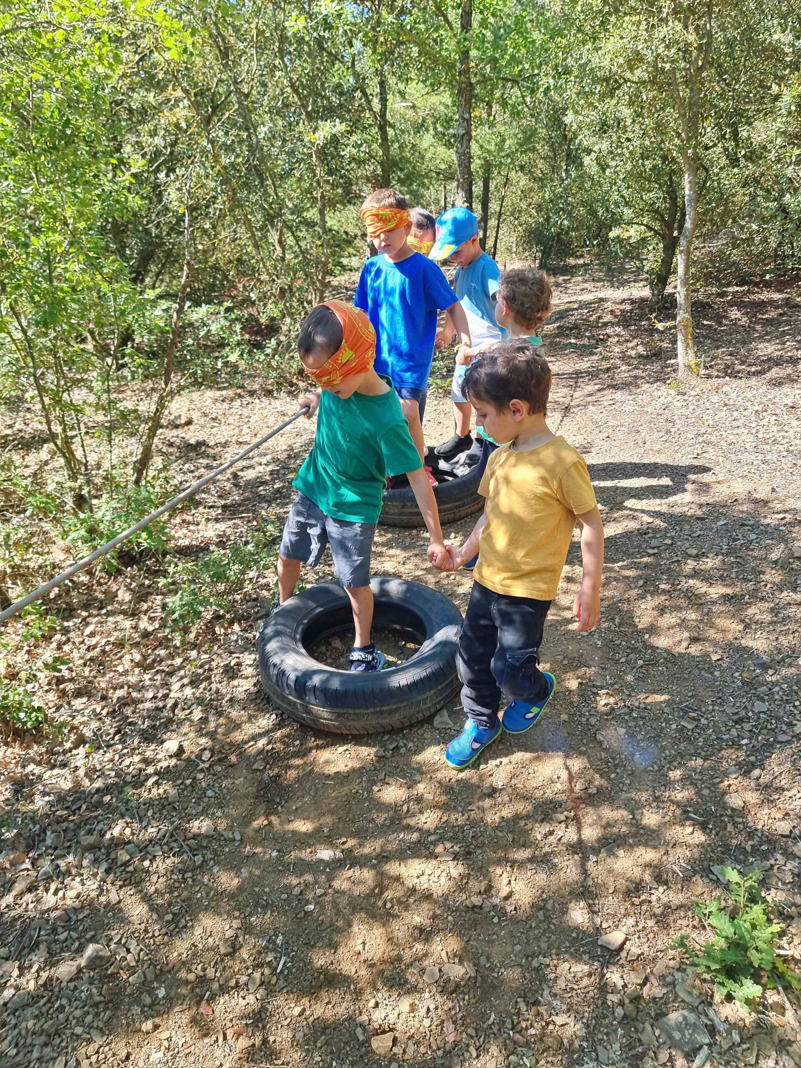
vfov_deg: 71.6
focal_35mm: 24
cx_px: 400
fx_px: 740
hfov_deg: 56.8
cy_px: 534
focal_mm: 6.7
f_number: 1.8
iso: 50
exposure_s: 1/122
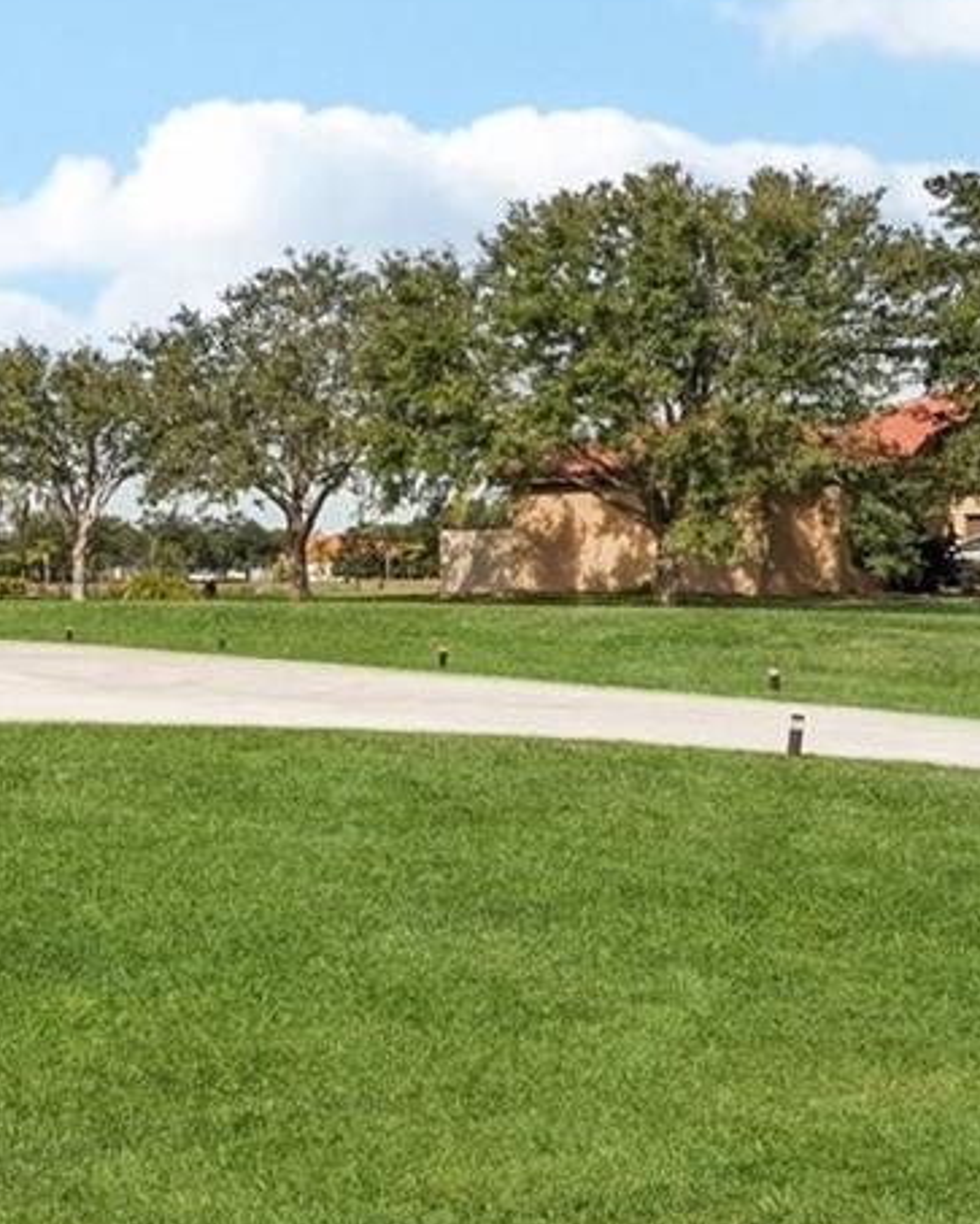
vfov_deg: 35.3
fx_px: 1920
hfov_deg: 23.6
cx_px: -435
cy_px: 535
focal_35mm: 53
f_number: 8
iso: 400
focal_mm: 16
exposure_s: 1/1250
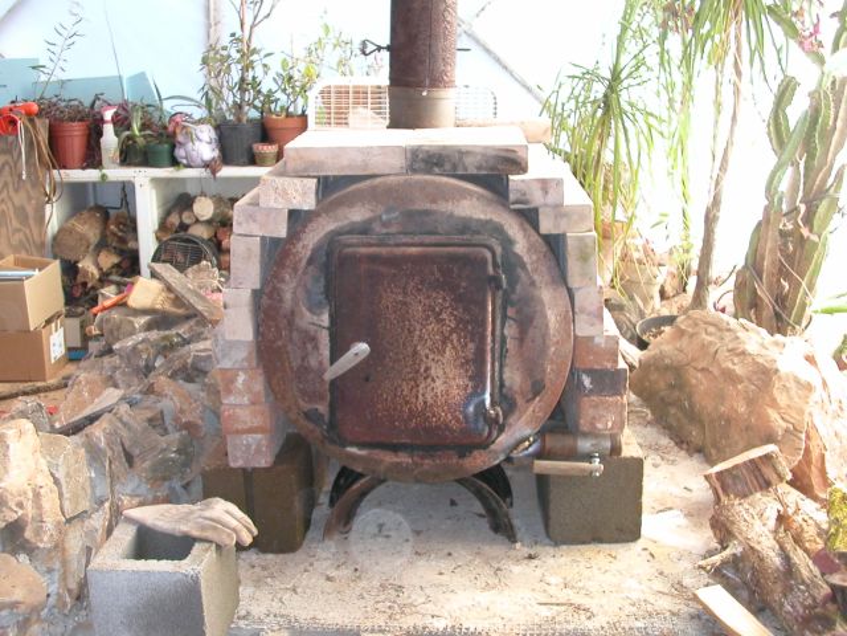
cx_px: 424
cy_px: 318
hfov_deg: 43.9
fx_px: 1052
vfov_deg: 33.6
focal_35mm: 43
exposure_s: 1/63
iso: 141
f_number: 2.9
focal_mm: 6.6
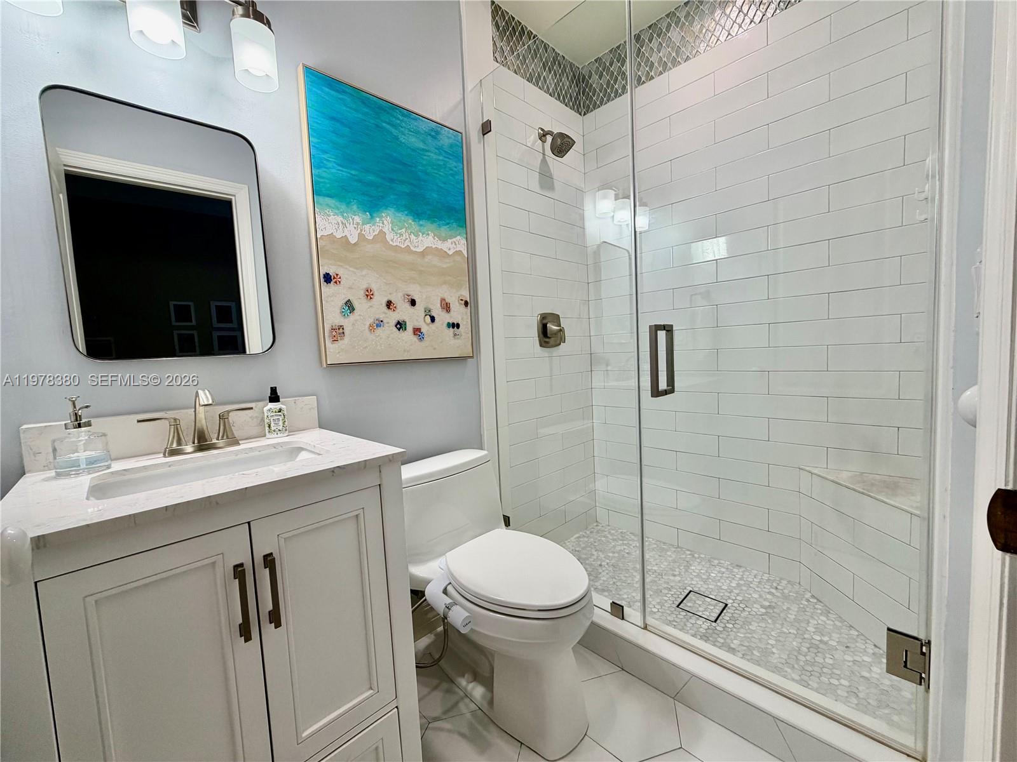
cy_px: 381
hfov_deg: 102.1
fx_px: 411
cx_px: 508
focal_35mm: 14
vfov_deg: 85.7
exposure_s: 1/120
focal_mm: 2.22
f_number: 2.2
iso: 125
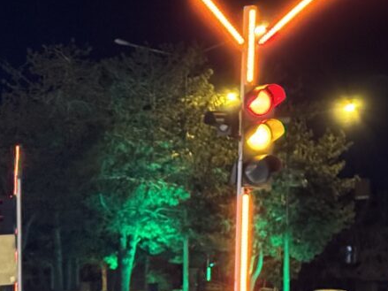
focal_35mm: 140
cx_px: -87
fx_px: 1569
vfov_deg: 10.4
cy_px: 352
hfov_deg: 13.7
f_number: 1.78
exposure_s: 1/25
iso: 640
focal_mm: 6.76
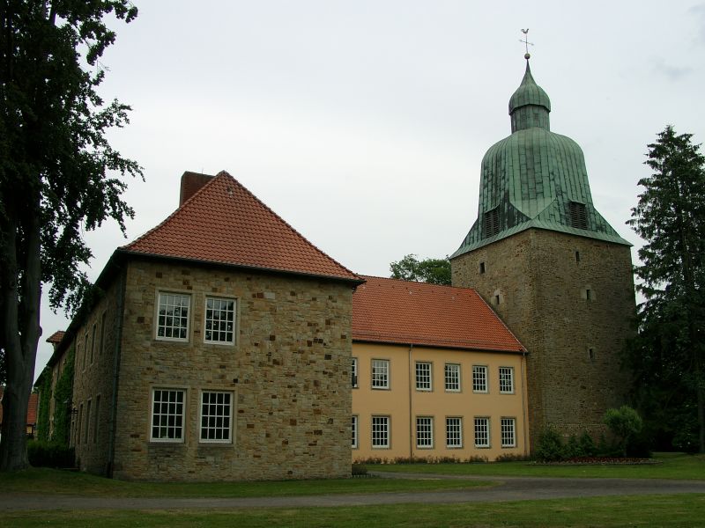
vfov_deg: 41.8
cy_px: 264
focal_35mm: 34
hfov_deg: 54.0
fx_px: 692
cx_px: 352
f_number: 4
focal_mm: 7.13
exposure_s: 1/416
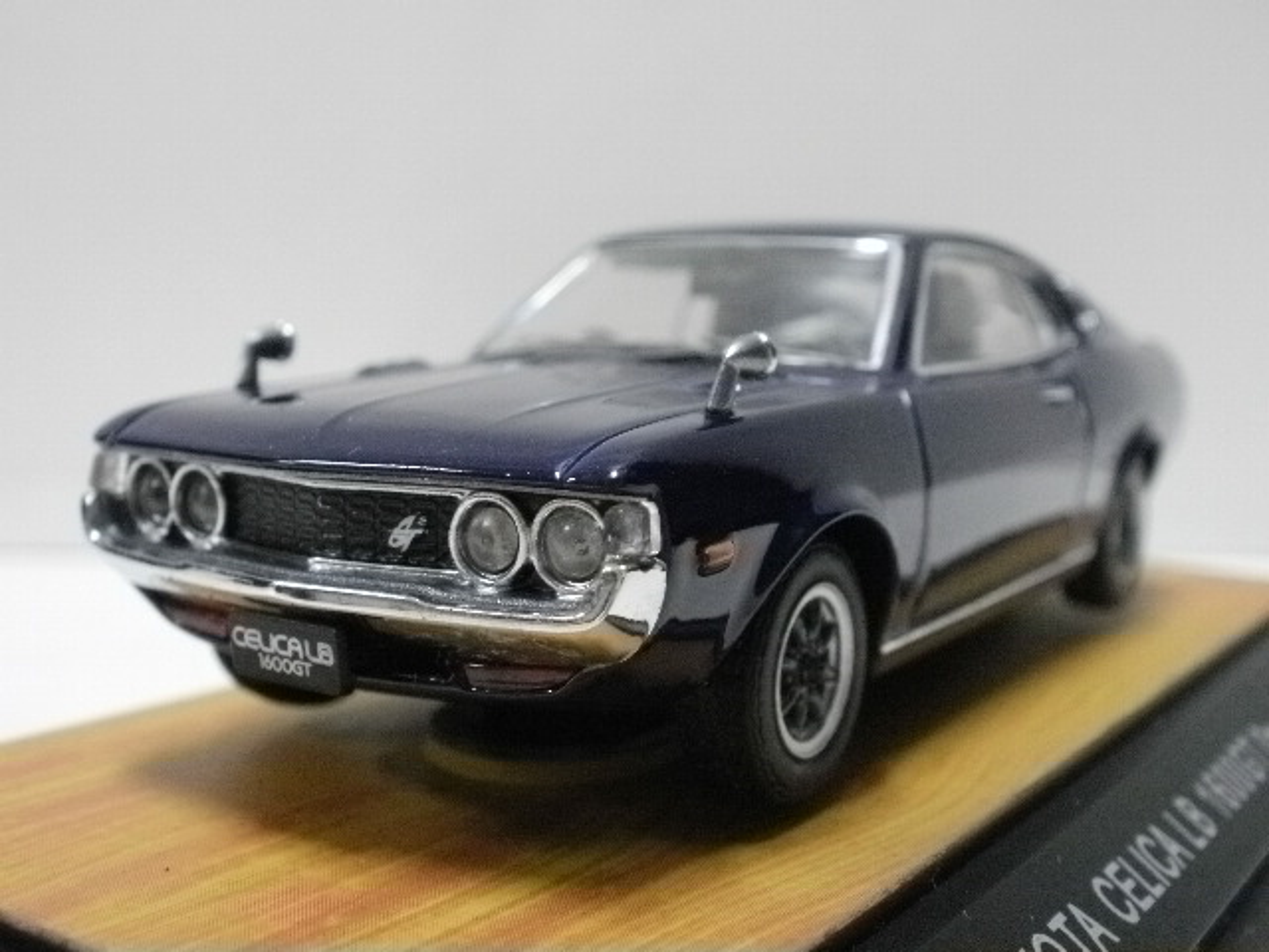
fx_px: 1613
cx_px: 634
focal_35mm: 44
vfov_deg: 32.9
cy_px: 476
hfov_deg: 42.9
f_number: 4
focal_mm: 7.7
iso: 500
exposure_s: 1/15
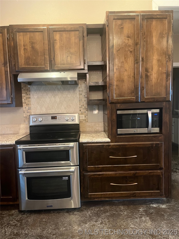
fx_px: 179
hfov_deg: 53.1
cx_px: 90
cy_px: 120
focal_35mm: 26
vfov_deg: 67.3
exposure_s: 1/40
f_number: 1.6
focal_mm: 5.1
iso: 640
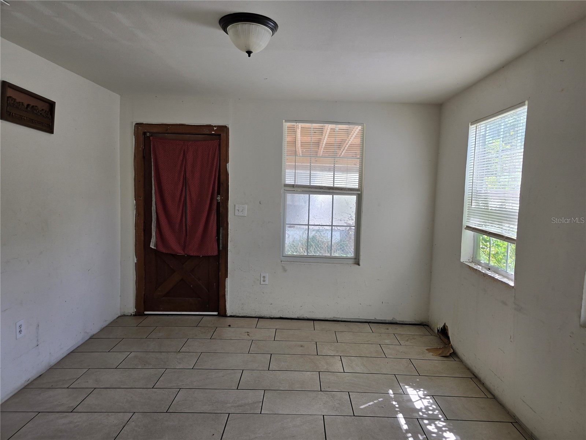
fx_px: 389
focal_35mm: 23
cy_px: 220
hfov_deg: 73.9
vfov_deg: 58.9
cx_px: 293
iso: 32
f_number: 1.7
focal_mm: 6.3
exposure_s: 1/180
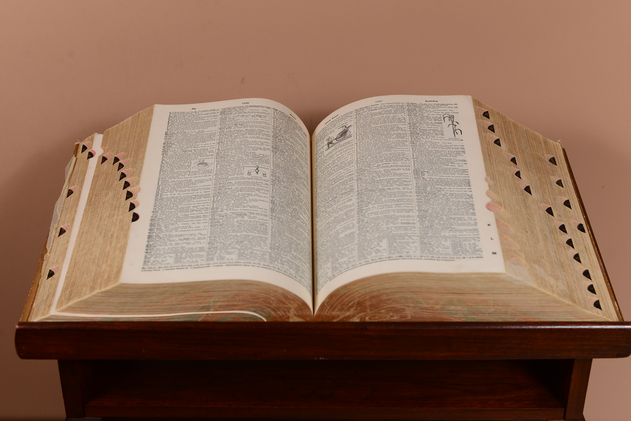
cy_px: 210
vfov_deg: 27.0
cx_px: 316
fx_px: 877
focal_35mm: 50
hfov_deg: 39.6
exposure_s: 1/200
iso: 1250
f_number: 6.3
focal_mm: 50
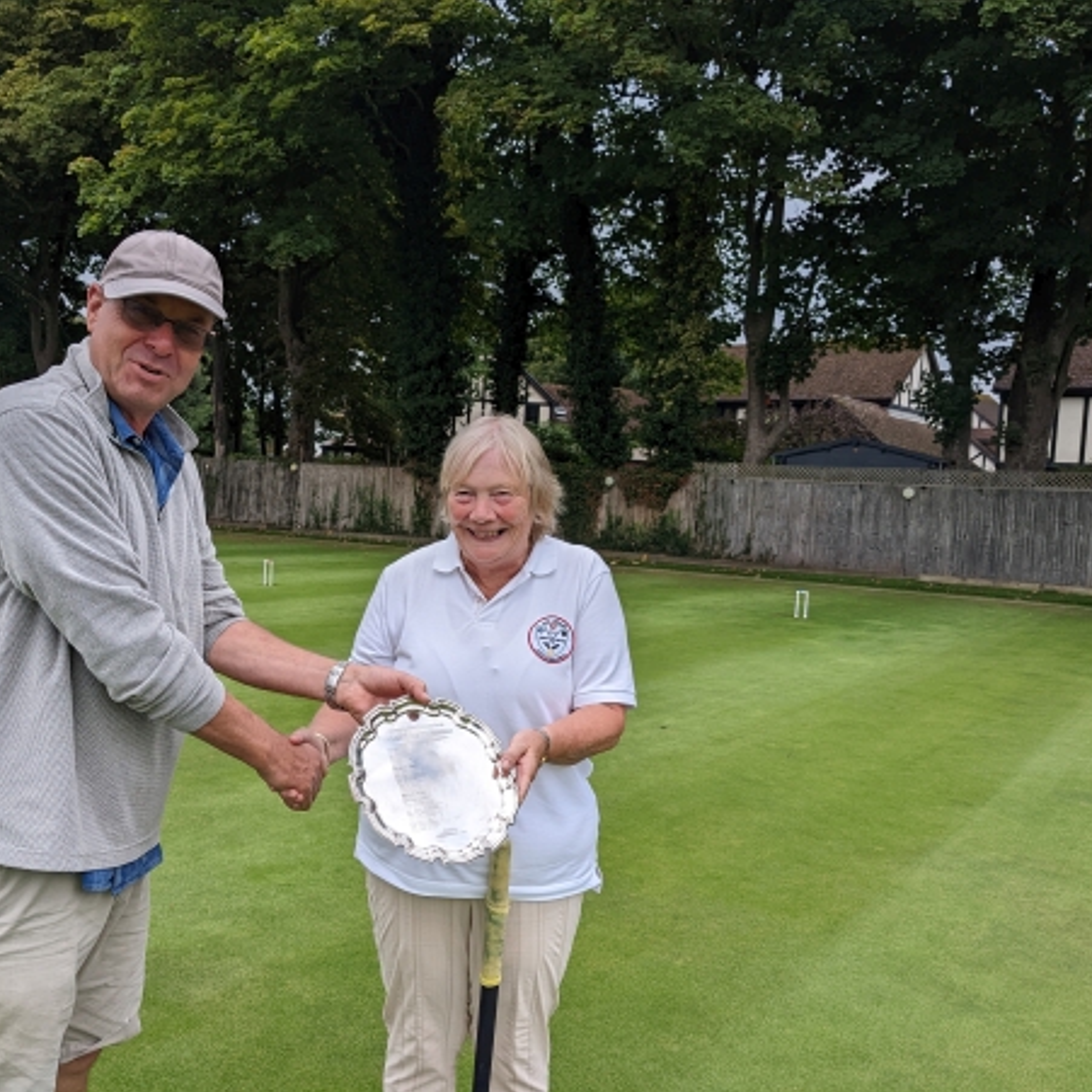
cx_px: 461
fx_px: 1142
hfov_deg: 50.9
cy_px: 547
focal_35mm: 32
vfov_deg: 51.1
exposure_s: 1/2347
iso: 56
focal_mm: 4.38
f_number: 1.73
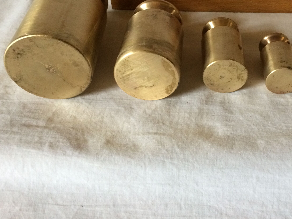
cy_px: 80
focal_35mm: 43
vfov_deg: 33.4
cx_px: 192
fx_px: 363
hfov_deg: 43.3
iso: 250
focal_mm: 4.15
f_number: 2.2
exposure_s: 1/33
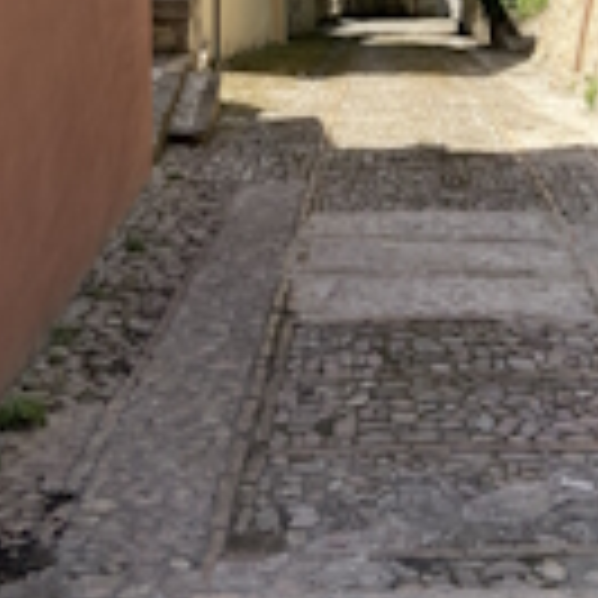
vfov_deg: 22.2
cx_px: 382
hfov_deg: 24.9
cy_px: -198
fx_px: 1349
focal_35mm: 69
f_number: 1.8
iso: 32
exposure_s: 1/2183
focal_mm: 4.25
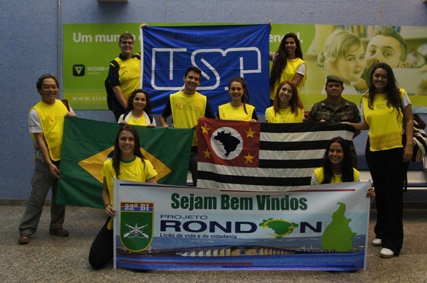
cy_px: 142
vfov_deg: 43.5
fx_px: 355
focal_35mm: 30
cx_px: 214
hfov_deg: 62.0
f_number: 3.5
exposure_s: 1/50
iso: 1600
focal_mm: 20
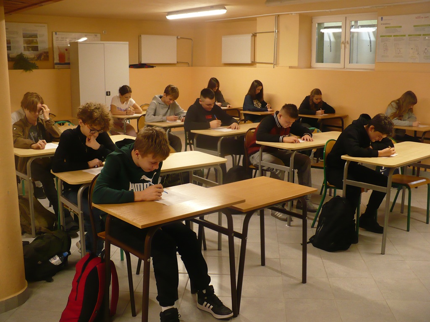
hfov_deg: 50.1
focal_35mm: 37
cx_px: 215
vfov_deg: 38.7
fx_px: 460
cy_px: 161
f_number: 2.8
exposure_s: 1/25
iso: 200
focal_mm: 6.1
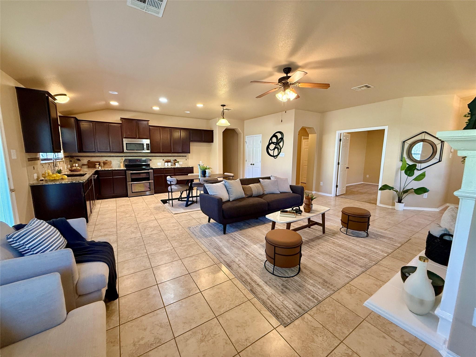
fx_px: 193
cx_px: 238
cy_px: 178
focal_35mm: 14
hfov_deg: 102.1
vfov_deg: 85.7
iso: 320
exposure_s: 1/60
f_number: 2.2
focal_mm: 2.22
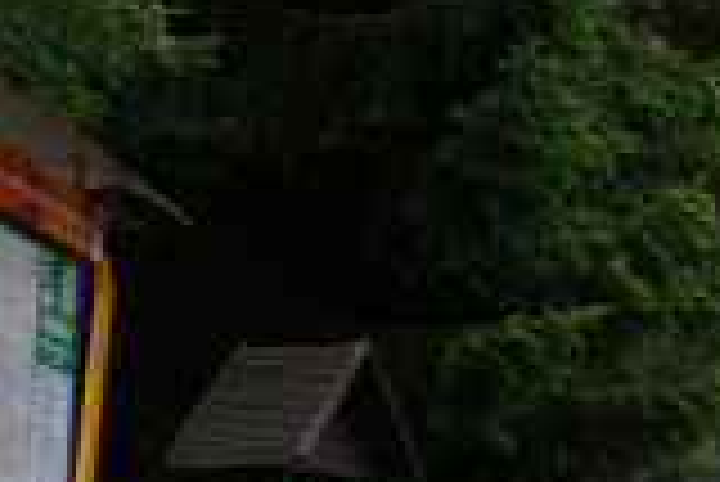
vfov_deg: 12.0
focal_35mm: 114
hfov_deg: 15.1
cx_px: 1375
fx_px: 2282
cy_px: 410
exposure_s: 1/100
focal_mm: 18
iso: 250
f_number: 6.3
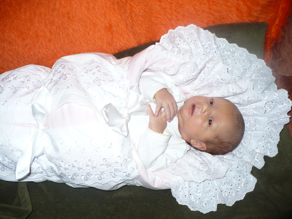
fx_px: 312
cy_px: 110
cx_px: 146
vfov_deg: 38.7
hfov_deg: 50.1
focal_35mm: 37
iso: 100
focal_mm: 6.1
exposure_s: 1/30
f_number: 2.8
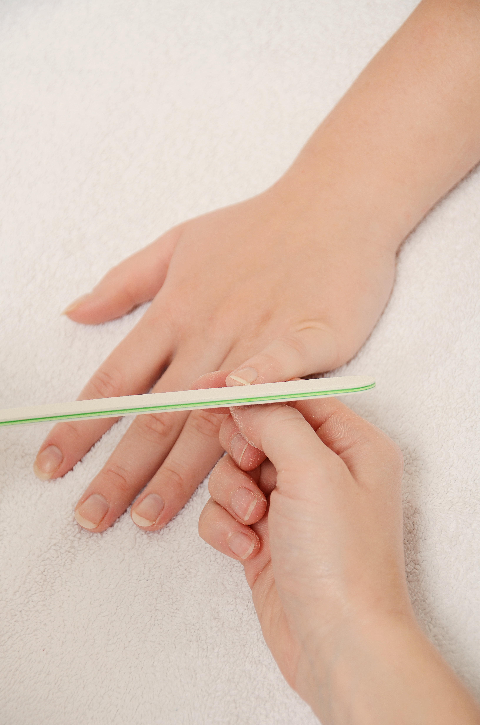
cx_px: 240
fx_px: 1868
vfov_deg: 22.0
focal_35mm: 93
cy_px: 362
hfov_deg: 14.6
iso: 100
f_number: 5.3
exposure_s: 1/125
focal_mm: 62
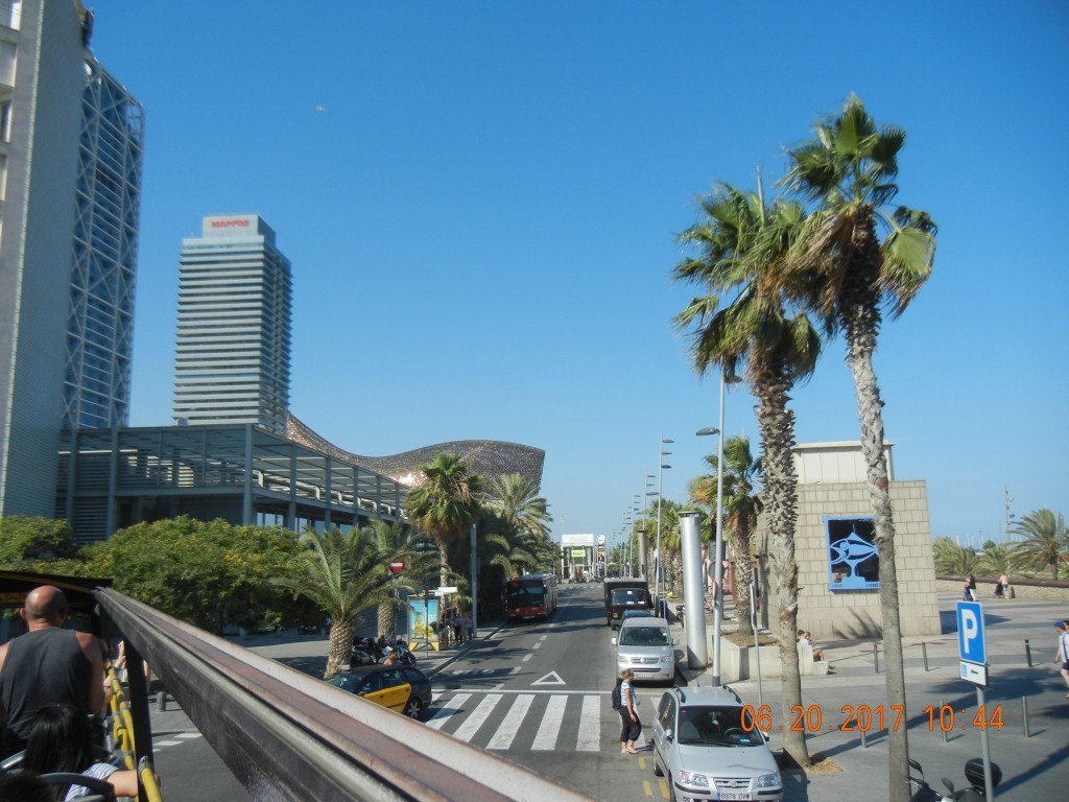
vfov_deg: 46.8
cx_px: 534
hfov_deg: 60.0
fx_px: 926
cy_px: 401
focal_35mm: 30
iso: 160
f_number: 7
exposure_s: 1/436
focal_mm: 5.4
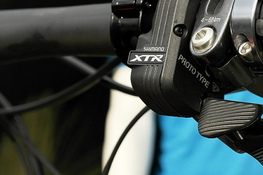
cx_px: 185
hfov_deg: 20.5
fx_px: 723
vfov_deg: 13.8
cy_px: 68
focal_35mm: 99
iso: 400
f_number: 8
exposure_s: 1/320
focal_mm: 30
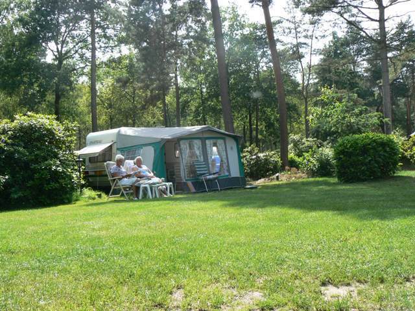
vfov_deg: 36.0
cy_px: 156
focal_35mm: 40
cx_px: 208
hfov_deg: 46.8
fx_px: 480
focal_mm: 6.6
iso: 80
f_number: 5.6
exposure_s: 1/125
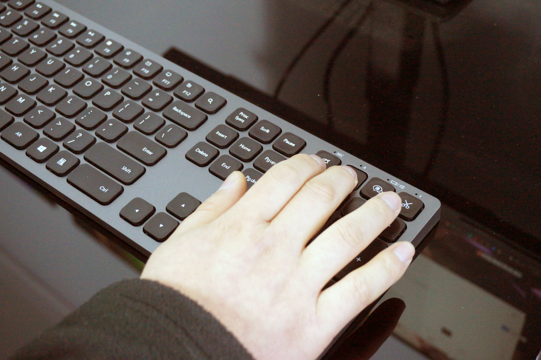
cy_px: 180
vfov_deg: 26.4
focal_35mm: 51
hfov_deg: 38.9
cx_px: 270
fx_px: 766
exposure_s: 1/30
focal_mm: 34
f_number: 5
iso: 3200
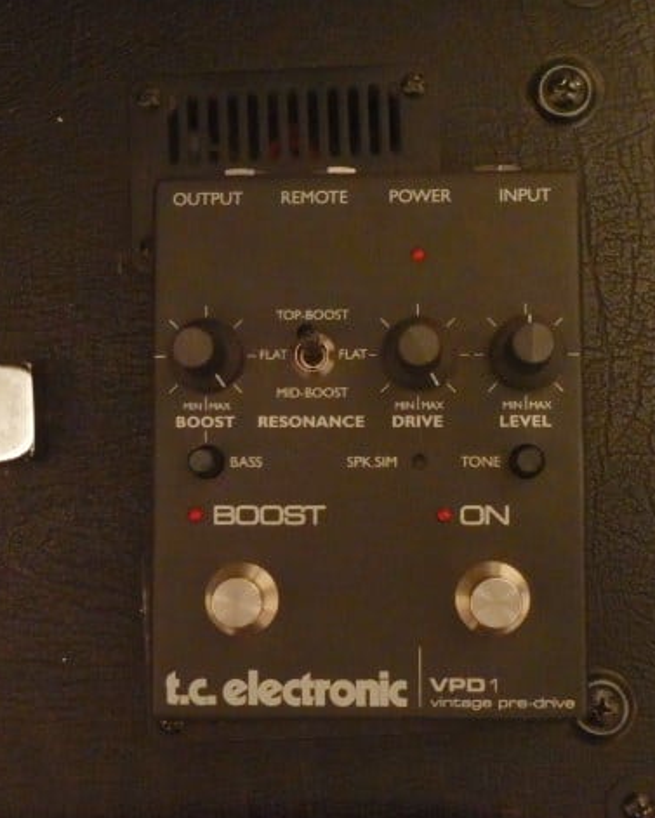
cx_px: 354
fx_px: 1284
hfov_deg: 28.6
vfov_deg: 35.4
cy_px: 415
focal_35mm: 53
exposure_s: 1/10
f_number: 4.7
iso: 3200
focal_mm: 7.3
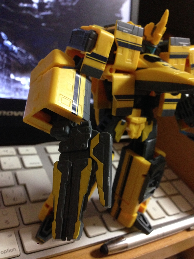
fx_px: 247
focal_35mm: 33
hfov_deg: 42.9
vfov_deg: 55.4
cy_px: 130
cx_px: 97
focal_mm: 4.12
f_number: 2.4
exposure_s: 1/20
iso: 320
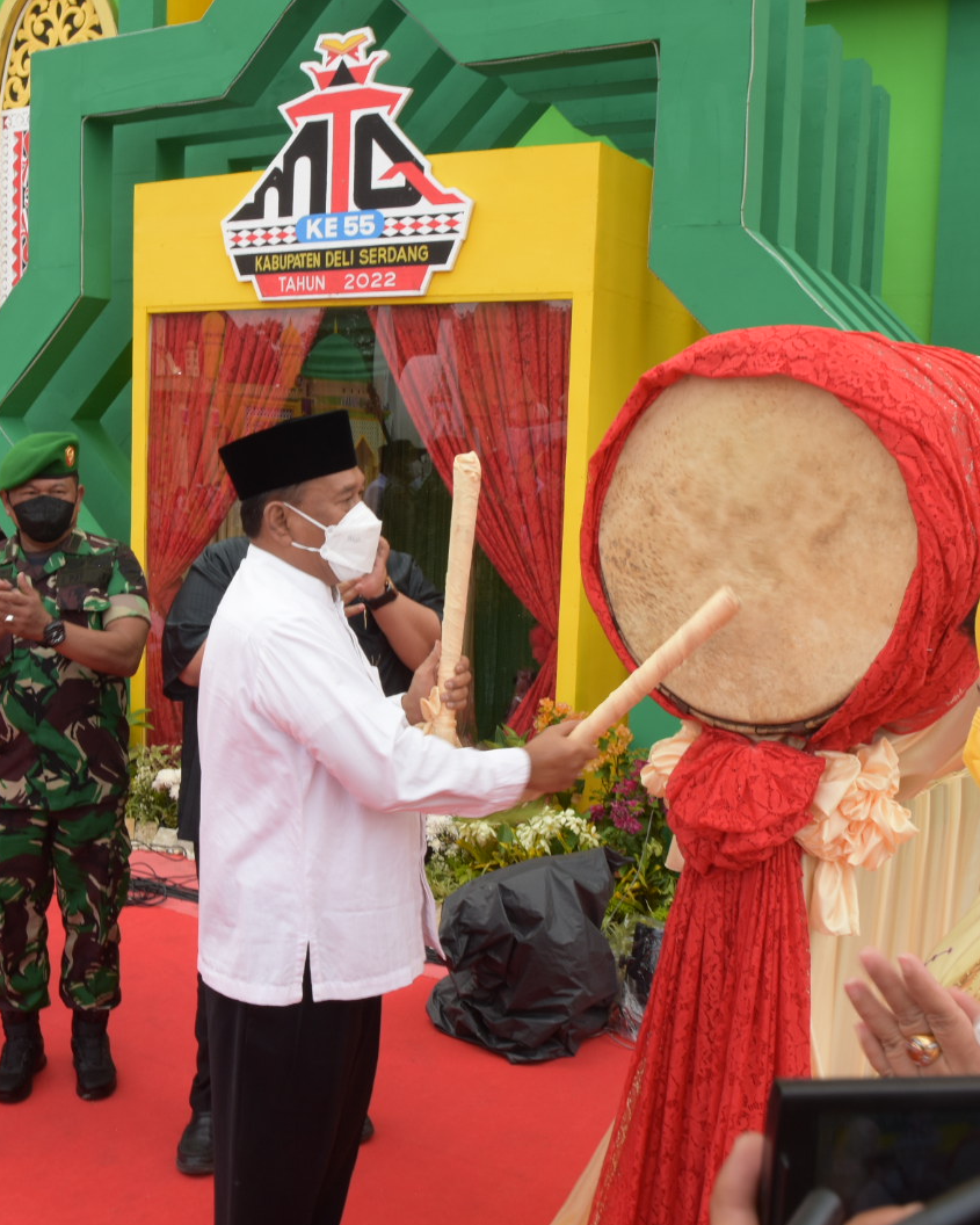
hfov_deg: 40.3
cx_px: 398
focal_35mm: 37
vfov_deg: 49.4
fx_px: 1331
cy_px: 625
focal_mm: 17
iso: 250
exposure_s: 1/125
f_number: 11
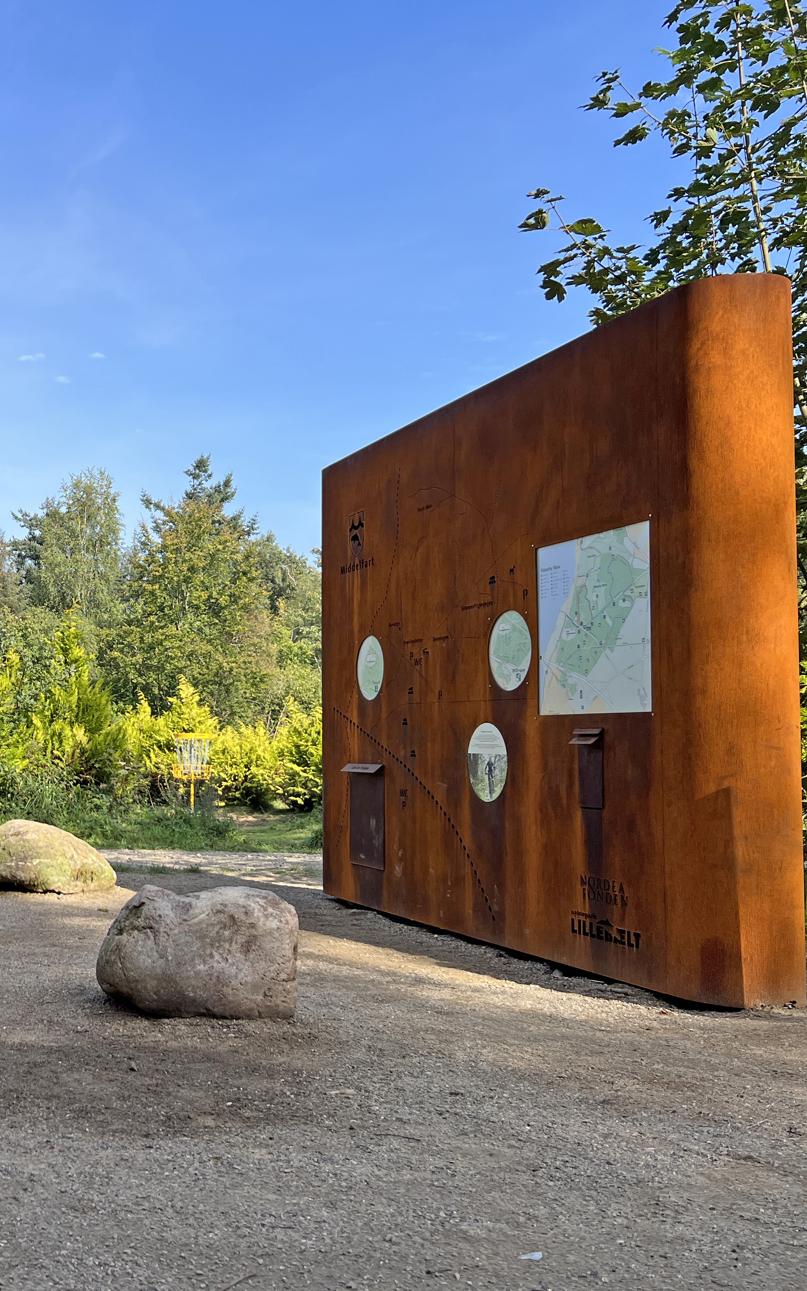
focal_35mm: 38
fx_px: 1337
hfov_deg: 31.0
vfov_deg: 51.5
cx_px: -8
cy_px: 651
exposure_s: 1/2632
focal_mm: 5.7
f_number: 1.5
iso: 50
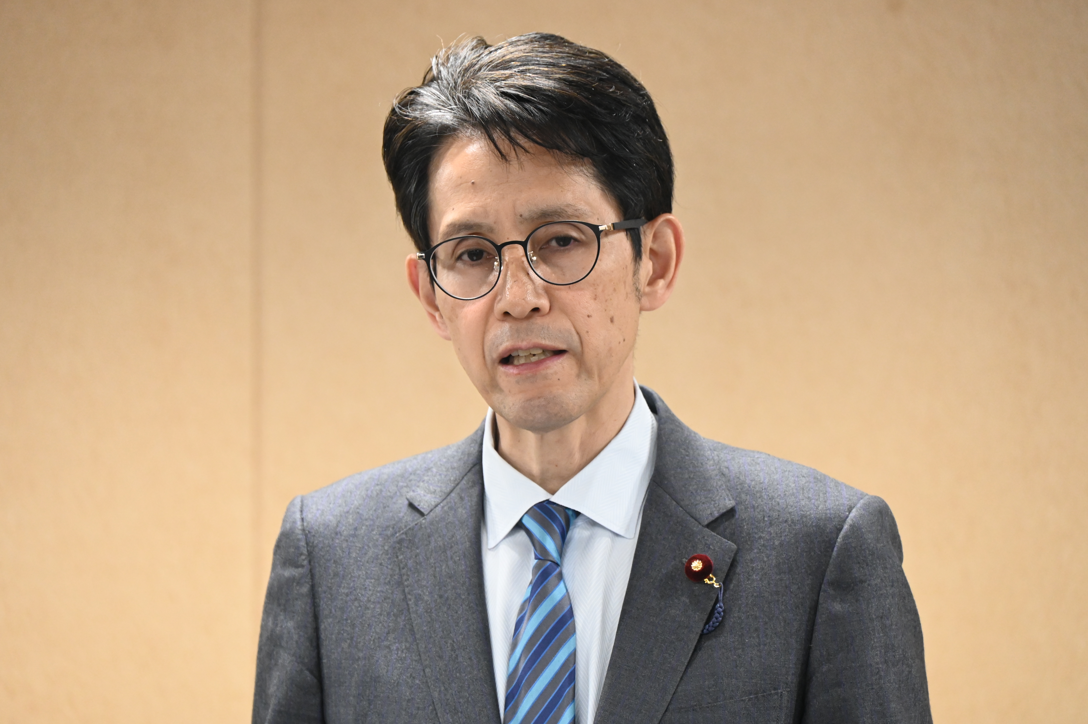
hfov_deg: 10.3
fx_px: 6040
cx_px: 544
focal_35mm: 200
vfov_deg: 6.9
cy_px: 362
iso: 6400
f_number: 6.3
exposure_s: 1/200
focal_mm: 200
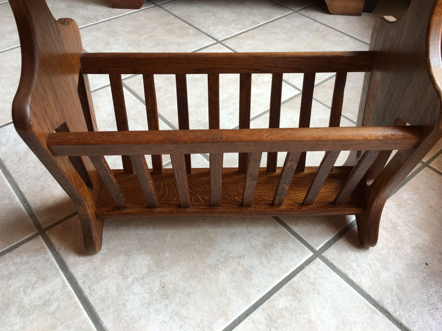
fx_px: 383
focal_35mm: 30
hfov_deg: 60.0
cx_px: 224
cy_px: 161
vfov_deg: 46.8
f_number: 2.2
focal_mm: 4.15
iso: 32
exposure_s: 1/50
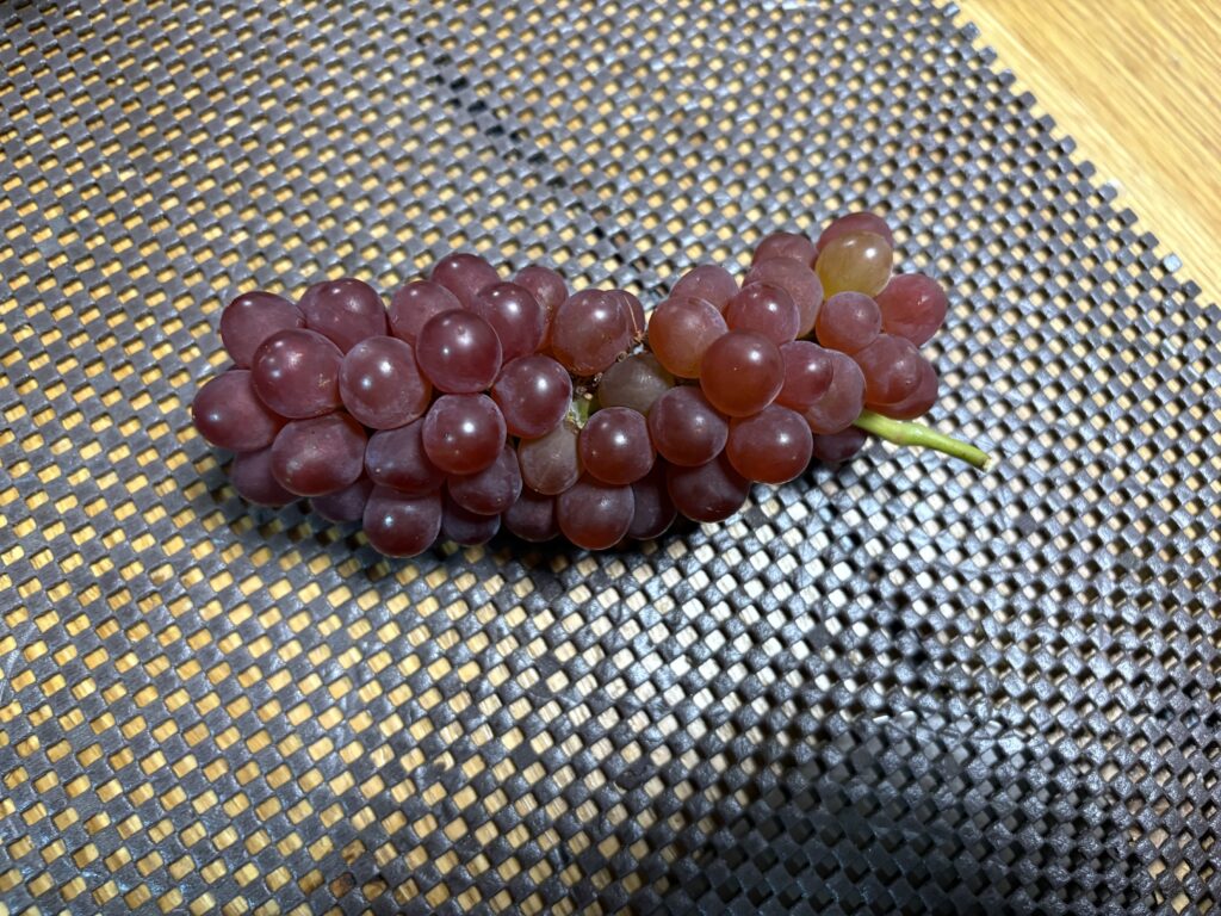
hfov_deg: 67.3
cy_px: 458
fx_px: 917
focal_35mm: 26
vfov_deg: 53.1
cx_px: 610
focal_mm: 5.96
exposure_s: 1/60
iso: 400
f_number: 1.6
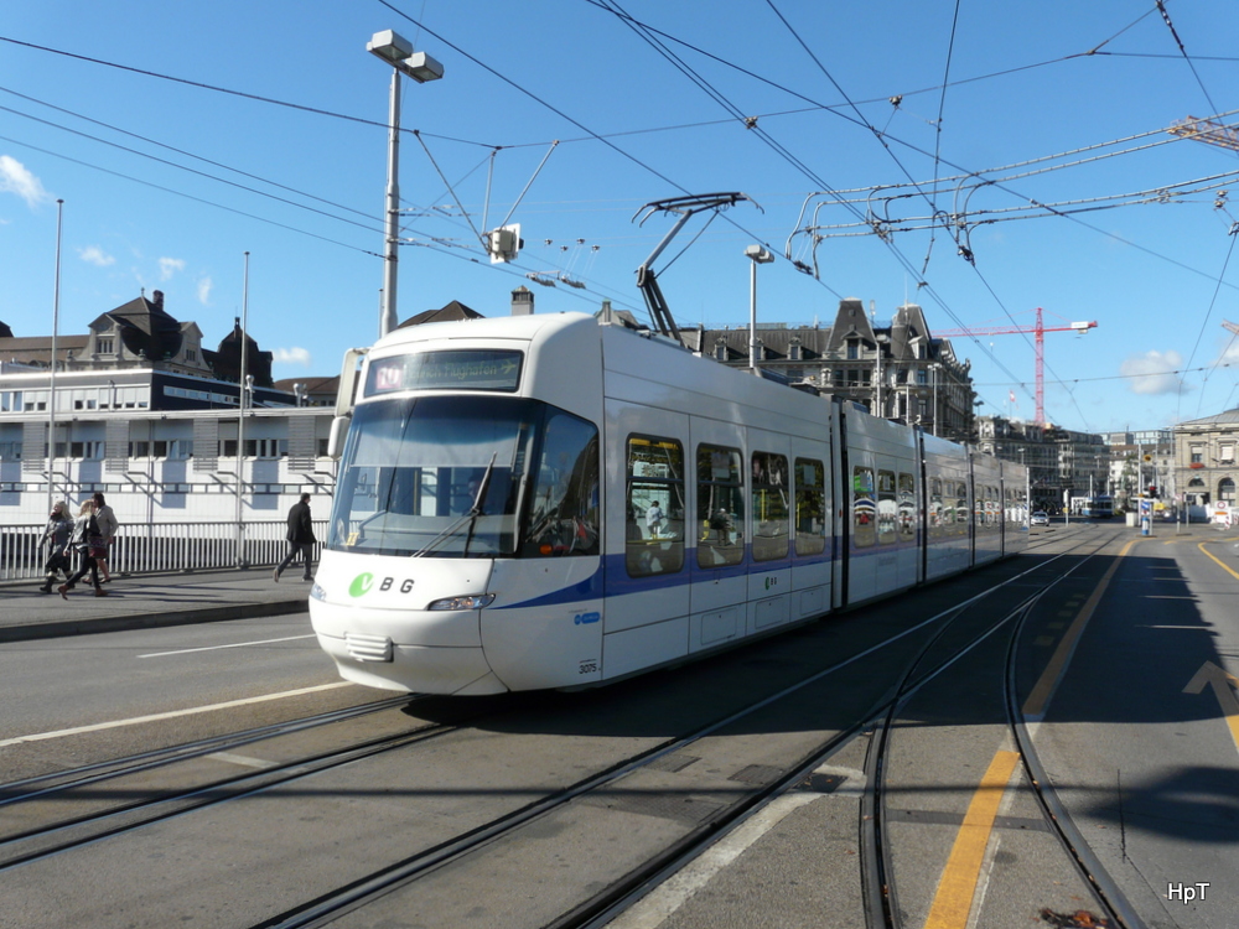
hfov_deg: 63.4
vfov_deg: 49.7
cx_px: 620
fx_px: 1002
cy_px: 464
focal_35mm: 28
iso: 100
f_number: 5.6
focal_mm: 4.6
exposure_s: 1/400
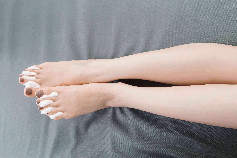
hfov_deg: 60.3
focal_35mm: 31
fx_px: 204
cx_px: 118
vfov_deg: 42.3
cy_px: 79
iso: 500
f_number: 6.3
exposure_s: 1/60
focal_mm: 31
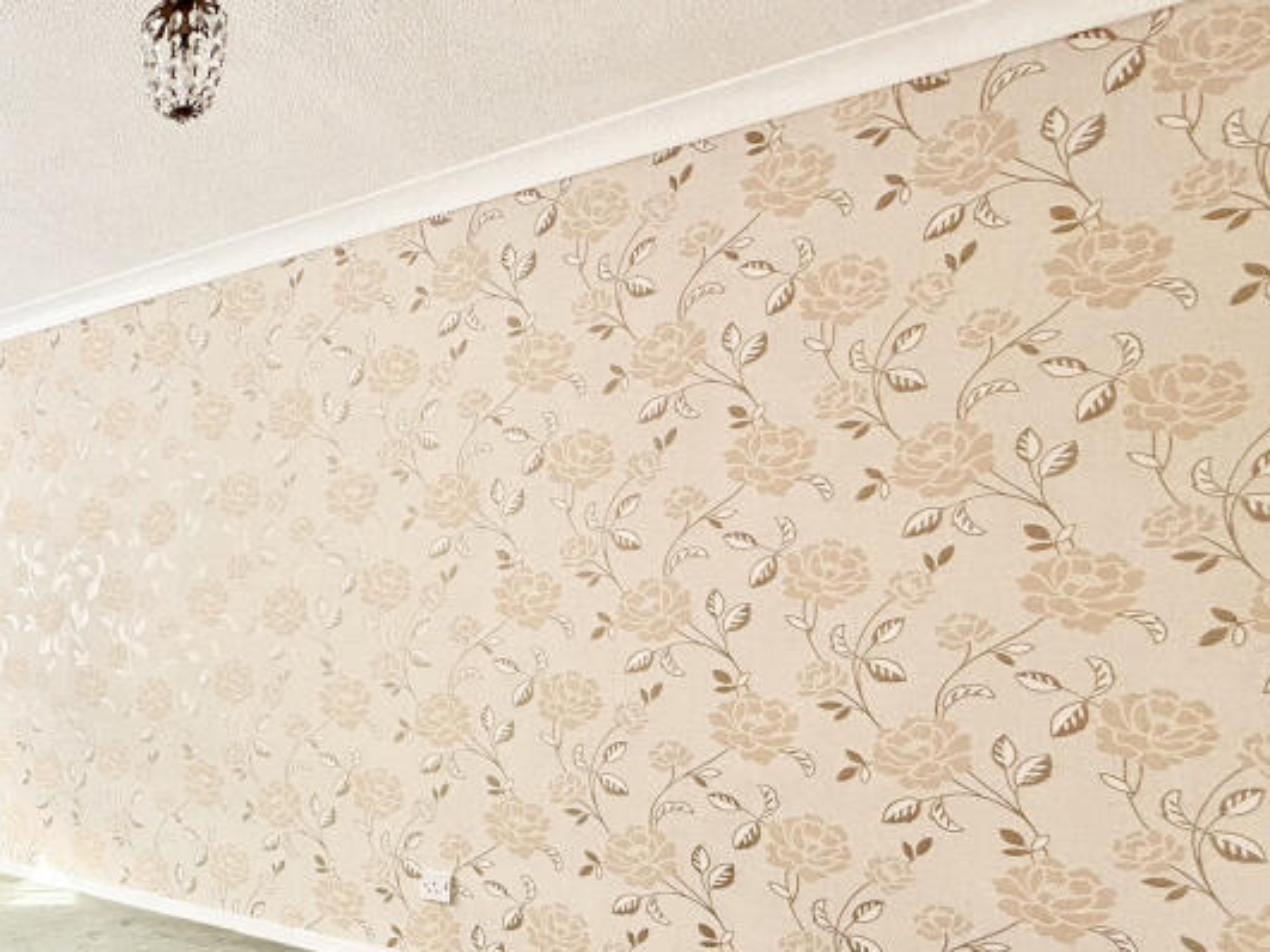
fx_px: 990
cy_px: 708
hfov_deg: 54.0
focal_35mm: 27
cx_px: 55
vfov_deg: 49.4
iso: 64
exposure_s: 1/124
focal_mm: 2.22
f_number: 2.2
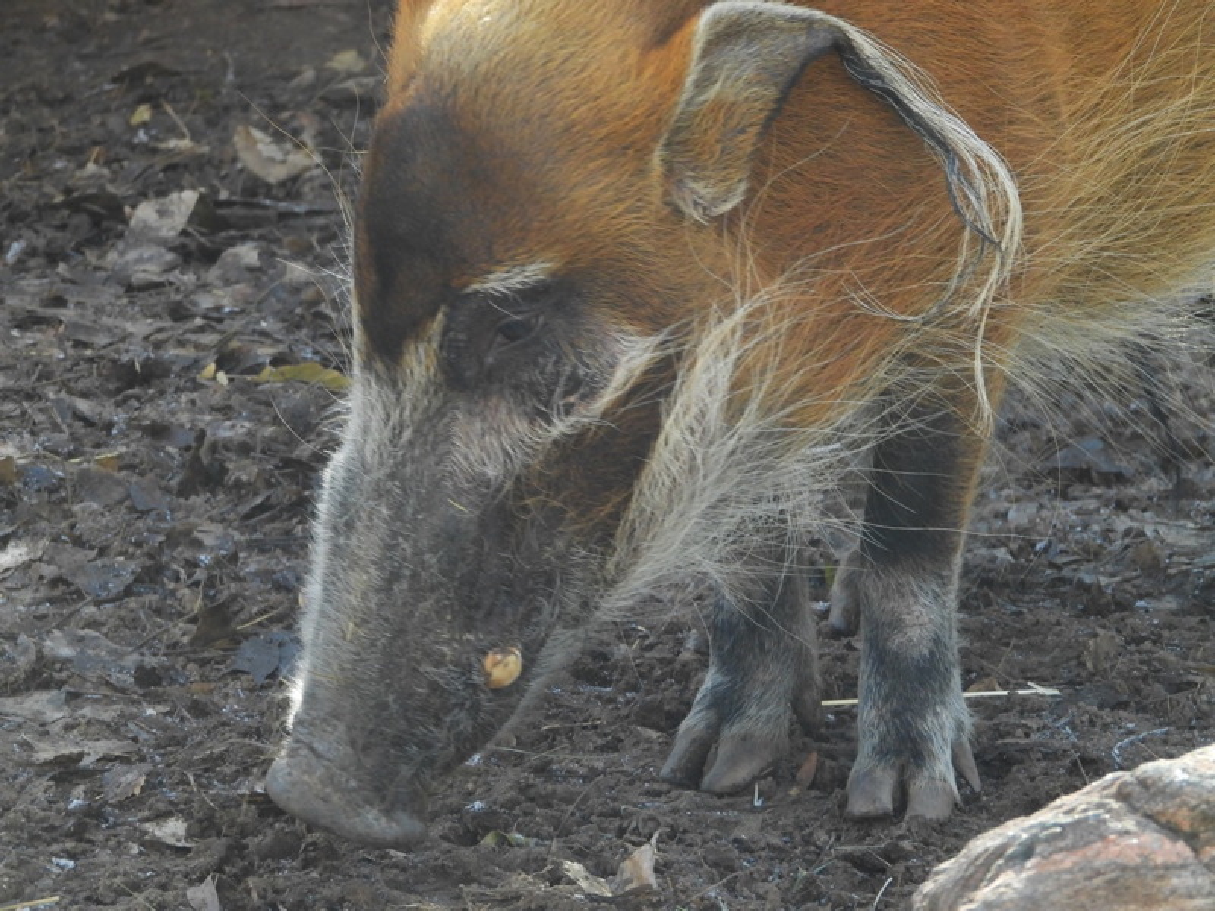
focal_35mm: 400
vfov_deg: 3.7
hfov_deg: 5.0
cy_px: 456
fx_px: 14040
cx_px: 608
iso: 360
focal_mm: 71.9
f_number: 5
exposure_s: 1/125
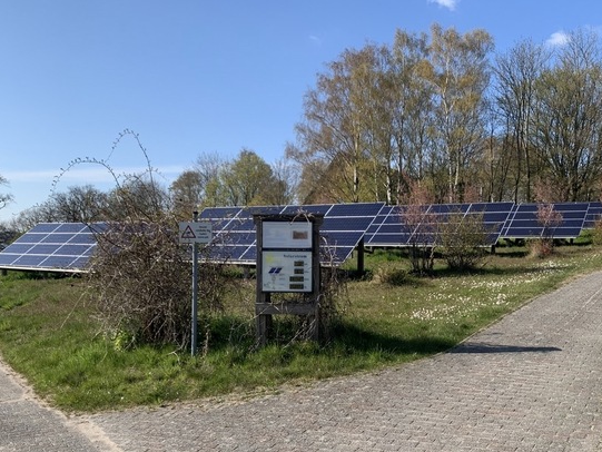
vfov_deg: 40.6
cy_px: 266
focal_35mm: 35
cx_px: 315
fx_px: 609
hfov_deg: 52.6
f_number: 1.8
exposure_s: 1/1812
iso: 25
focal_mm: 4.25
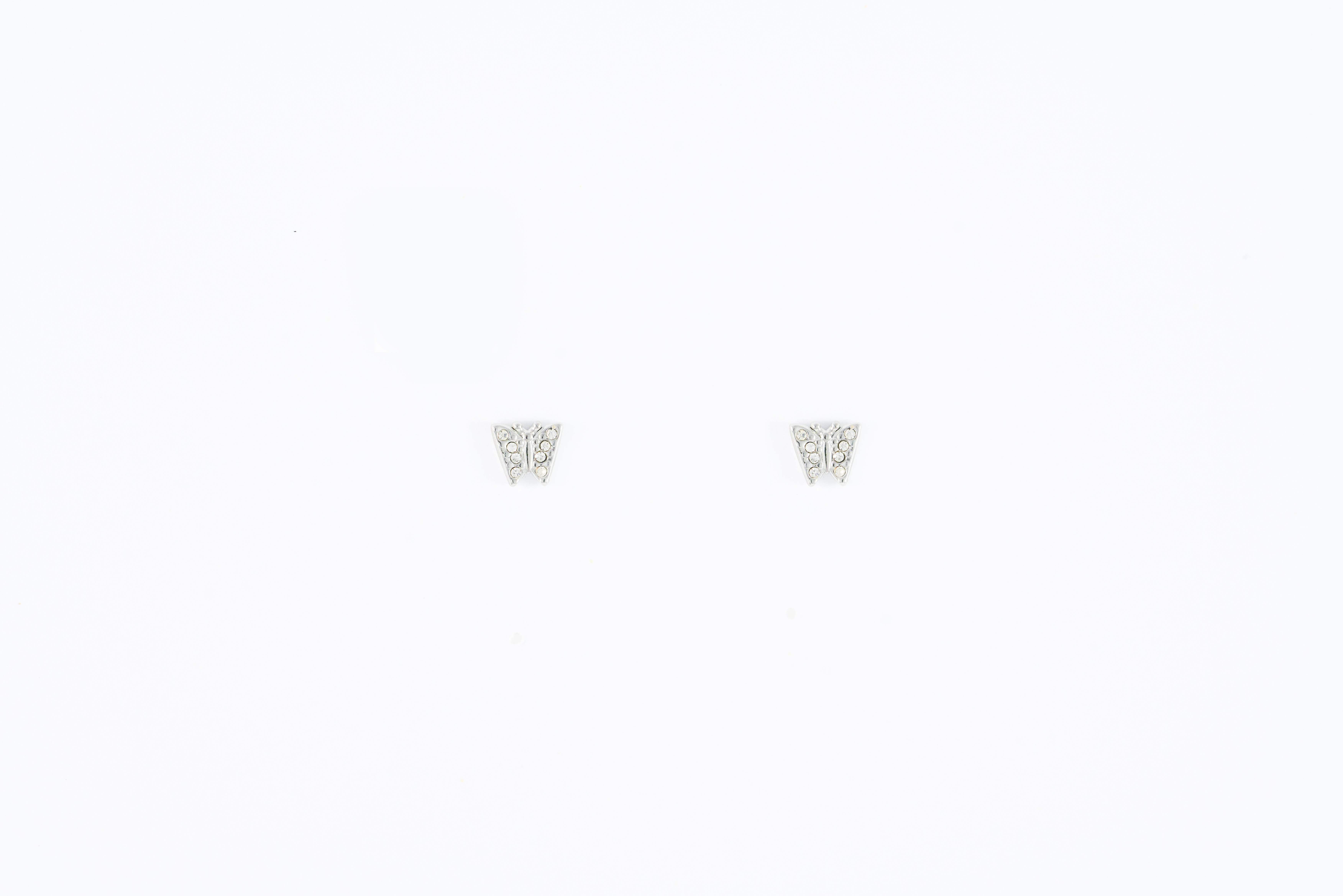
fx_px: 3917
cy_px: 448
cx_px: 672
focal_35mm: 105
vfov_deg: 13.0
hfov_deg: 19.5
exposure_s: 1/100
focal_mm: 105
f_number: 8
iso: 200
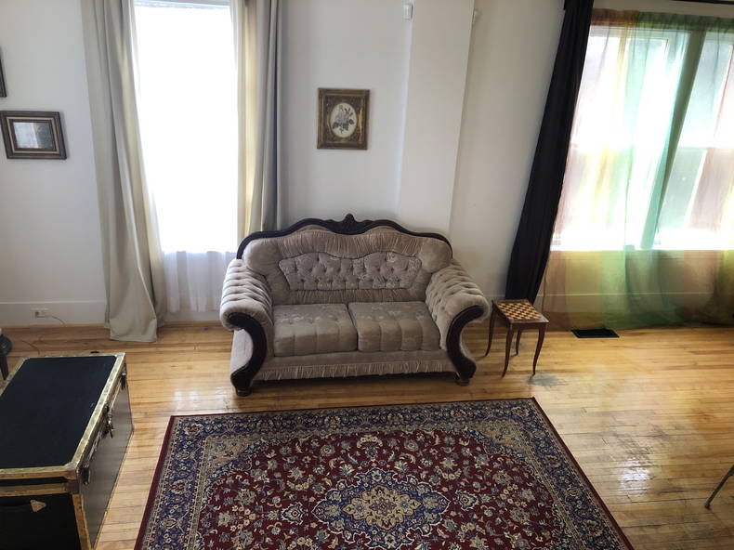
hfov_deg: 63.5
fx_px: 594
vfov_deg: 49.7
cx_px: 367
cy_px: 275
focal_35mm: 28
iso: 40
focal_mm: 4
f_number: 1.8
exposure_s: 1/30
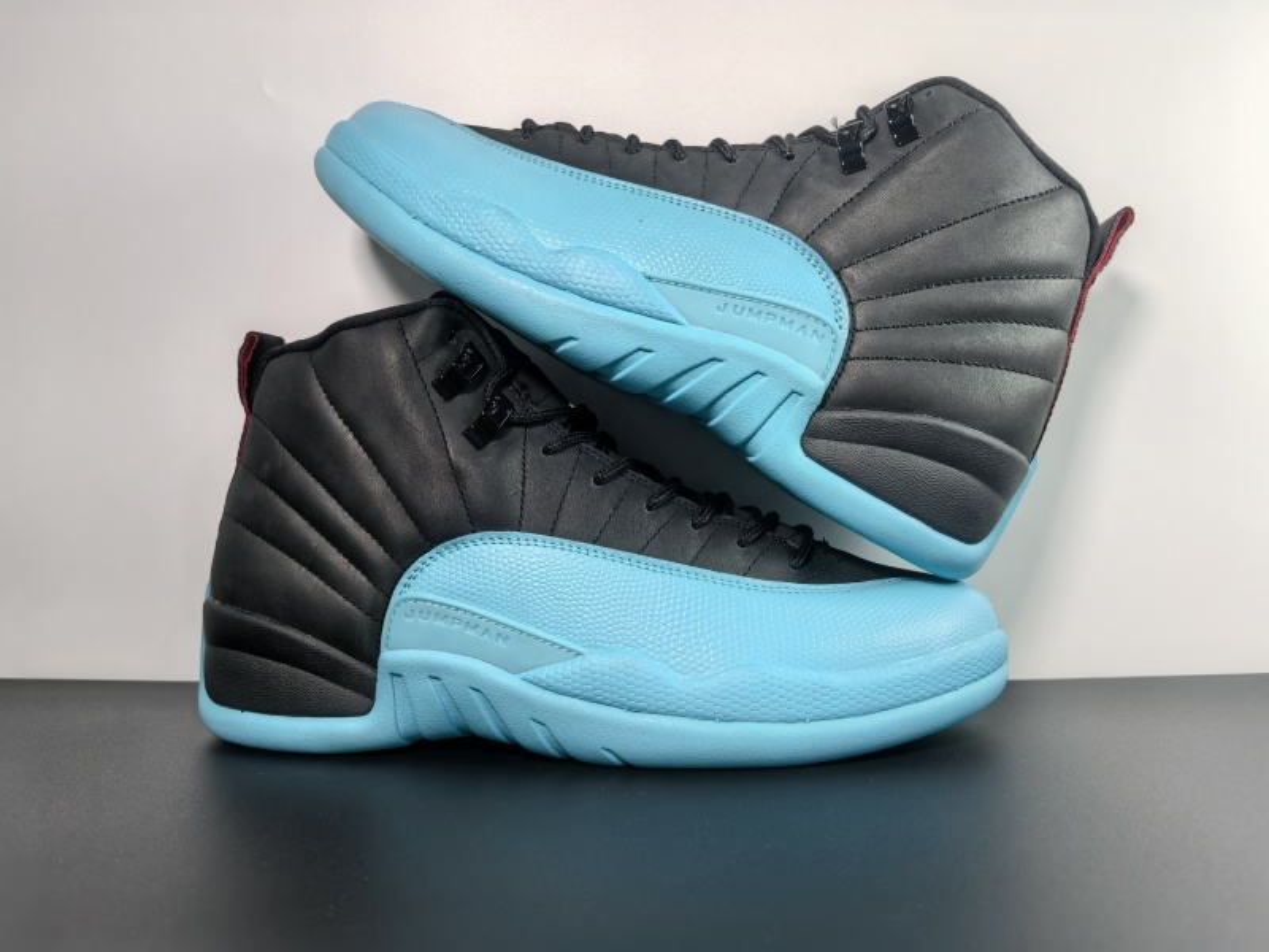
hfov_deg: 65.3
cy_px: 476
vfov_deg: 51.4
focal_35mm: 27
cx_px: 634
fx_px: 990
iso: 400
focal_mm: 6.98
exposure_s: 1/1004
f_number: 2
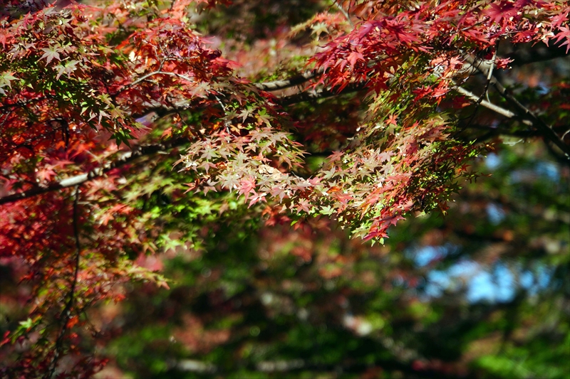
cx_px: 285
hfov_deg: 6.9
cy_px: 190
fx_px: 4749
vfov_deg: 4.6
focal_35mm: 300
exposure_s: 1/250
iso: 100
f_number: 6.3
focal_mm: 200
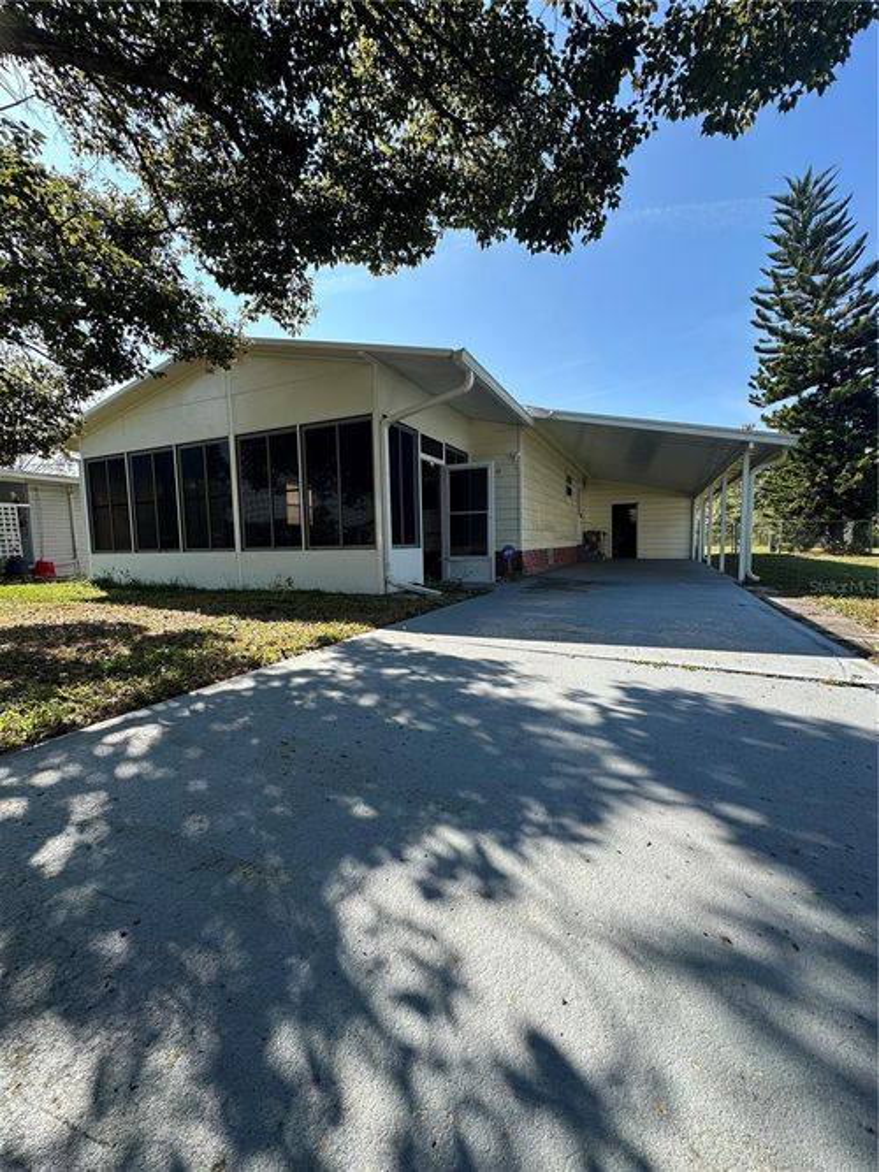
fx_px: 474
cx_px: 440
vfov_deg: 102.1
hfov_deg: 85.7
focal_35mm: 14
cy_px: 586
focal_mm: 2.22
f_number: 2.2
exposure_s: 1/556
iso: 40
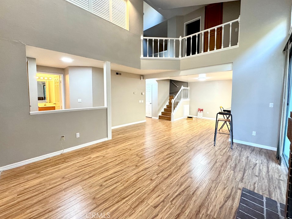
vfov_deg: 81.6
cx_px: 151
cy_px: 102
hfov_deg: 98.1
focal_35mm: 15
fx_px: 127
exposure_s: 1/60
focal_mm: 2.22
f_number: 2.2
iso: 400
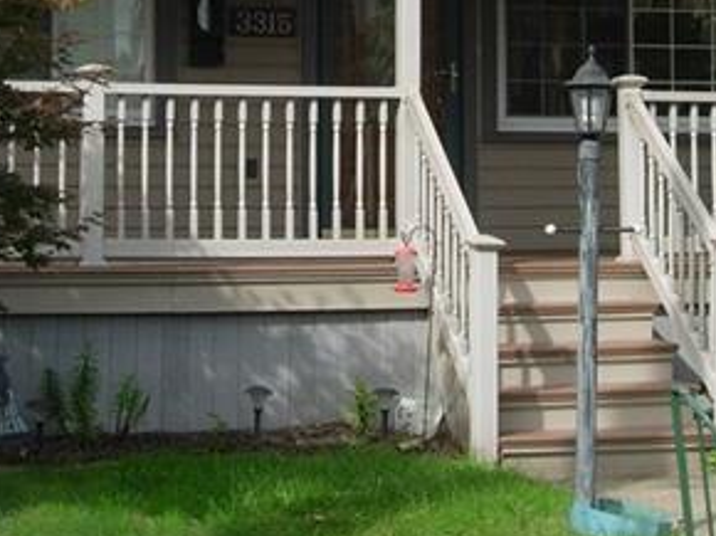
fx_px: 2170
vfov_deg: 14.0
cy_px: 67
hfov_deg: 18.7
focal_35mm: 105
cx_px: 395
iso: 79
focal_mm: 7.8
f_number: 4.8
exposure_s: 1/384
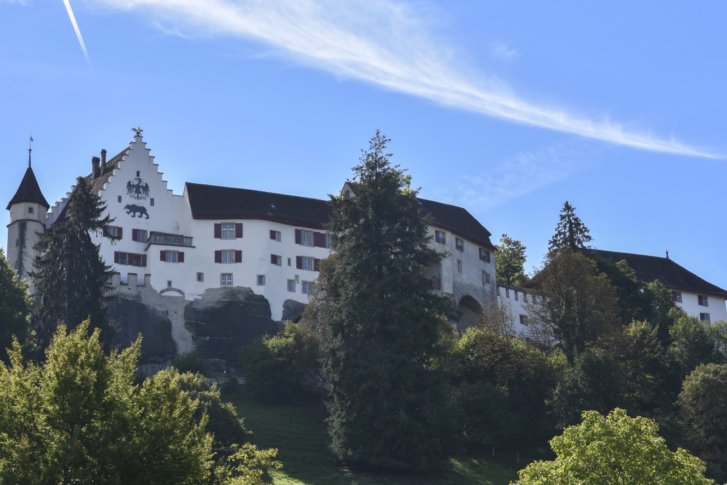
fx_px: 1919
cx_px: 341
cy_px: 196
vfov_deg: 14.4
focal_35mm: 95
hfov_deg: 21.5
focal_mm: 52
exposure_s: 1/400
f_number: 10
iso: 200
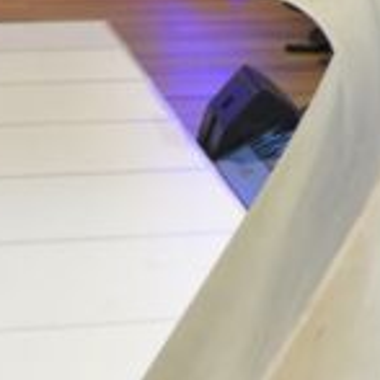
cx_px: 747
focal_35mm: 208
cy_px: -222
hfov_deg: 8.0
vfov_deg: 8.2
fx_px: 2583
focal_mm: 35
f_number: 4
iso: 800
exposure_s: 1/60
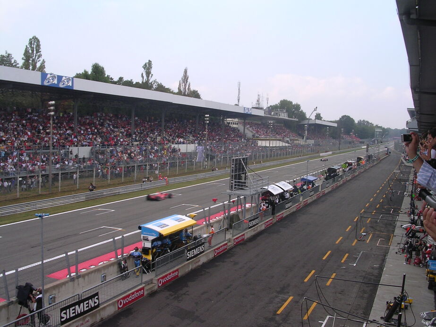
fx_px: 479
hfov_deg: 49.0
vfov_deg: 37.7
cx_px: 218
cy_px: 164
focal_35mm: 38
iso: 112
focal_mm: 5.8
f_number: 5.6
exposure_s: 1/128
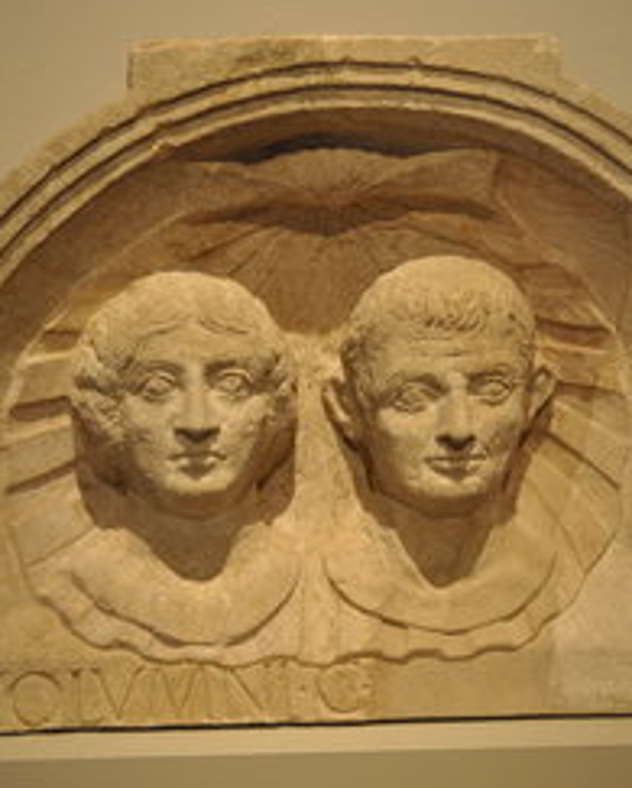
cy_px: 402
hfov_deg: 19.5
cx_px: 344
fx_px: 1840
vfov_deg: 24.2
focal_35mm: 79
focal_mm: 31
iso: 500
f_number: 5
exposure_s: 1/100
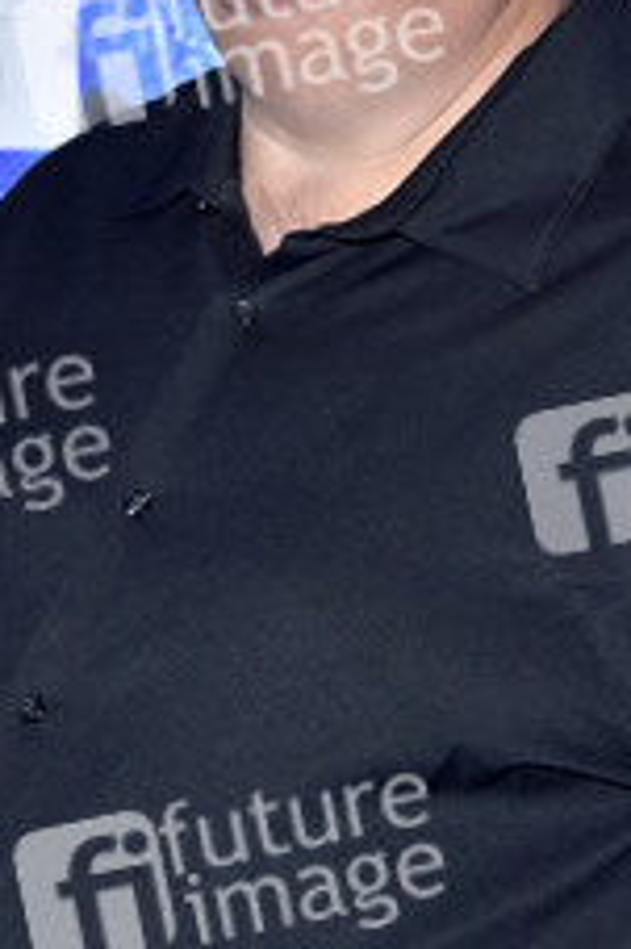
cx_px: 353
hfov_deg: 8.5
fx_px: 4265
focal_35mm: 162
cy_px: 247
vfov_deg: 12.7
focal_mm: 92
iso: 320
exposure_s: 1/250
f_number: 8
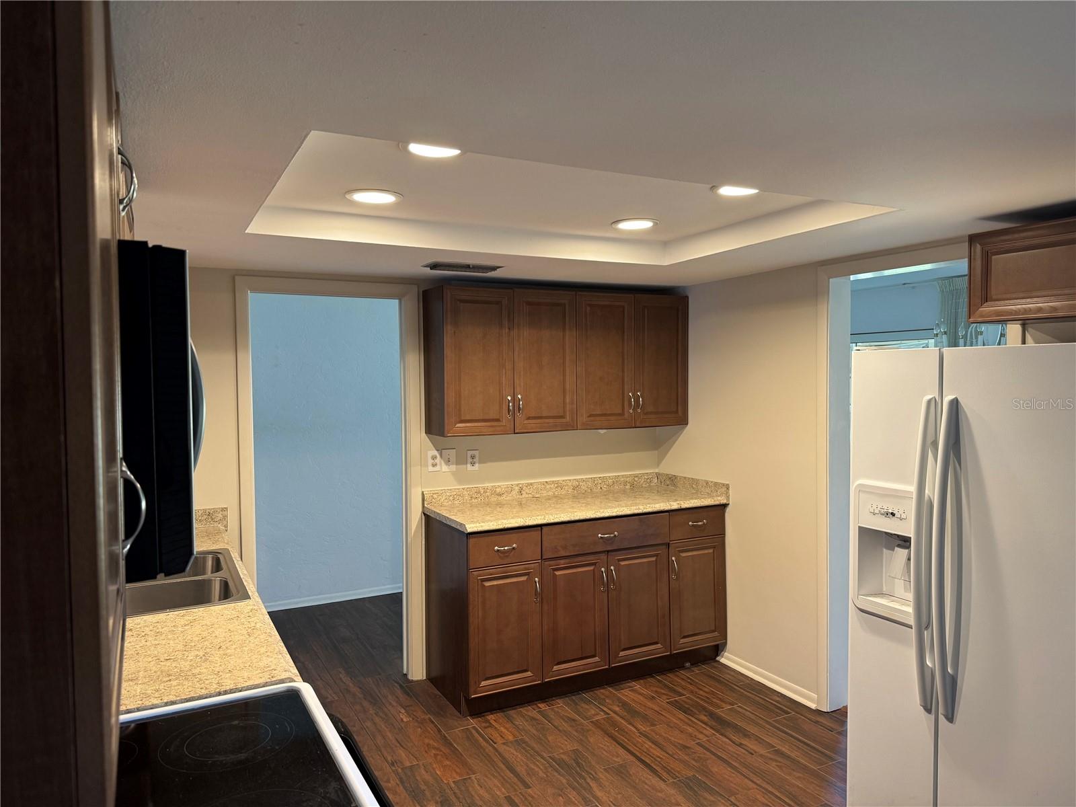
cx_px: 538
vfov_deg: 56.8
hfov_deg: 71.6
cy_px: 404
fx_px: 746
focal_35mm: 24
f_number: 1.78
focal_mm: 6.76
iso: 200
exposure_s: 1/60
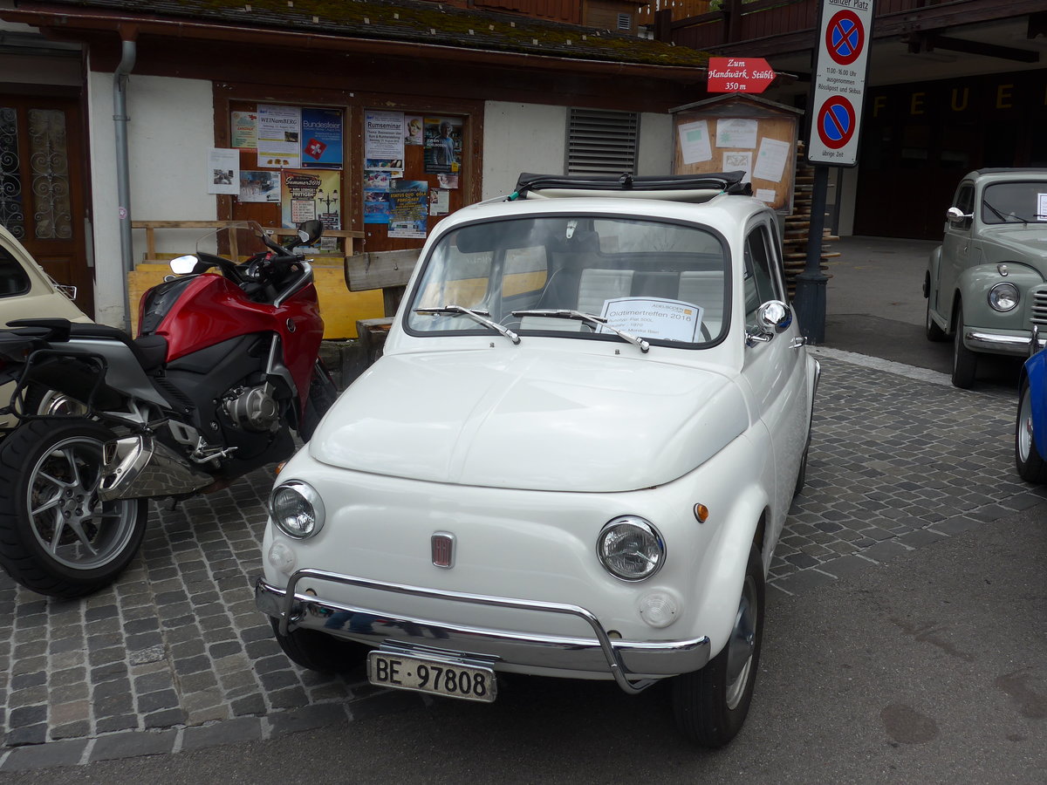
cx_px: 524
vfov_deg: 45.4
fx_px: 938
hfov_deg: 58.4
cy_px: 392
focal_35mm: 31
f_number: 2.8
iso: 80
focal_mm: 6.5
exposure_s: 1/1000
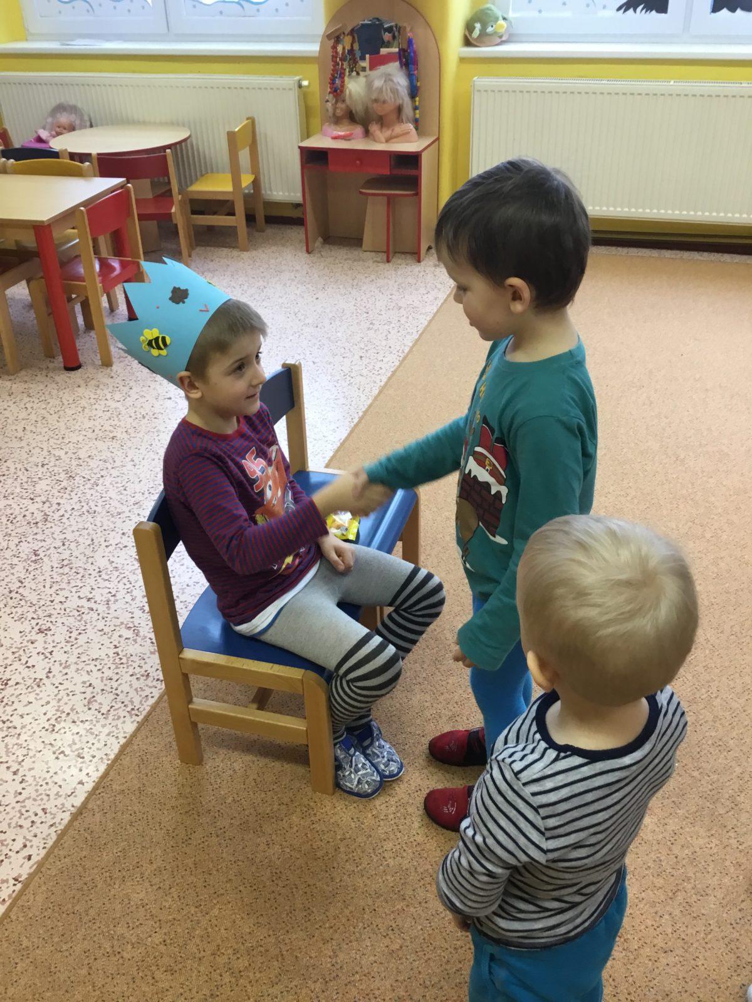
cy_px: 501
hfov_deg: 45.4
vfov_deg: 58.4
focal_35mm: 31
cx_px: 376
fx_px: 898
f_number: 2.4
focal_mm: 3.3
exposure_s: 1/33
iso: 80
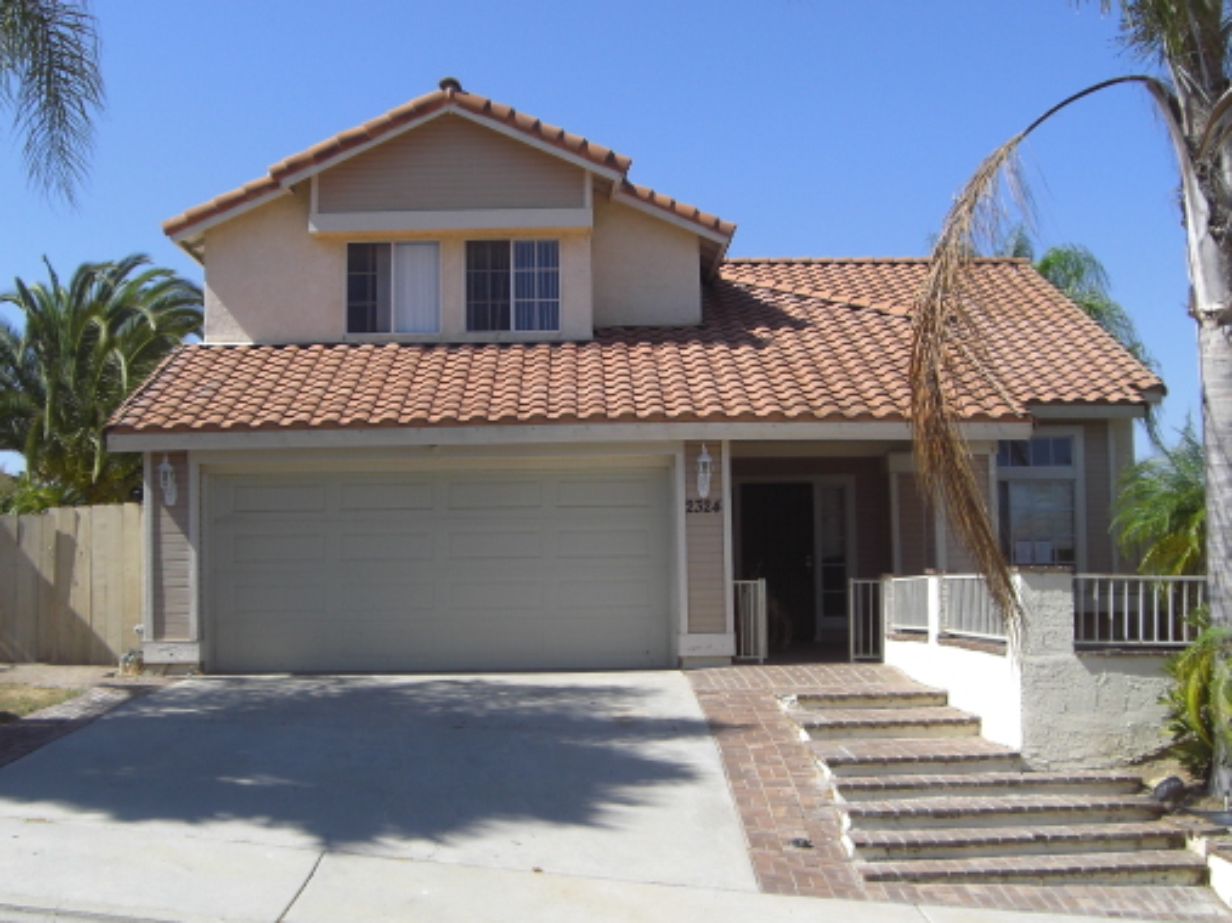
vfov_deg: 30.2
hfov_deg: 39.7
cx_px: 620
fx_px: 1708
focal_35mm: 48
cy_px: 483
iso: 64
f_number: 8
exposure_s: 1/125
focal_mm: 6.2
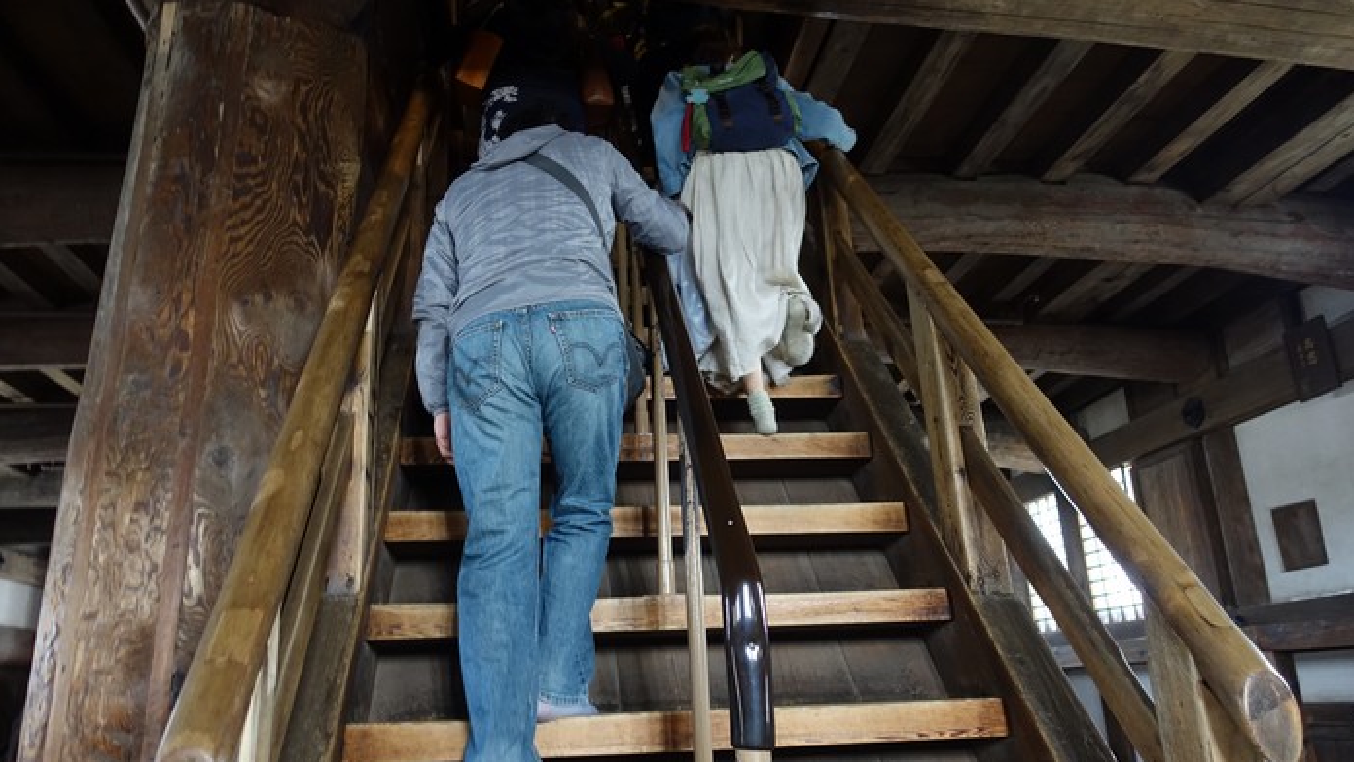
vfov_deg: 44.4
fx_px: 934
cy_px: 400
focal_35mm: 26
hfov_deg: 71.9
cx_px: 665
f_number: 1.8
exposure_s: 1/60
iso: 640
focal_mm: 8.8
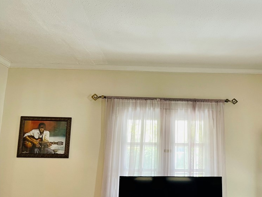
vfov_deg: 39.6
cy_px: 111
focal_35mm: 36
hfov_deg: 50.2
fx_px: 272
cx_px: 180
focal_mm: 5.1
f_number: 1.6
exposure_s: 1/60
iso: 200
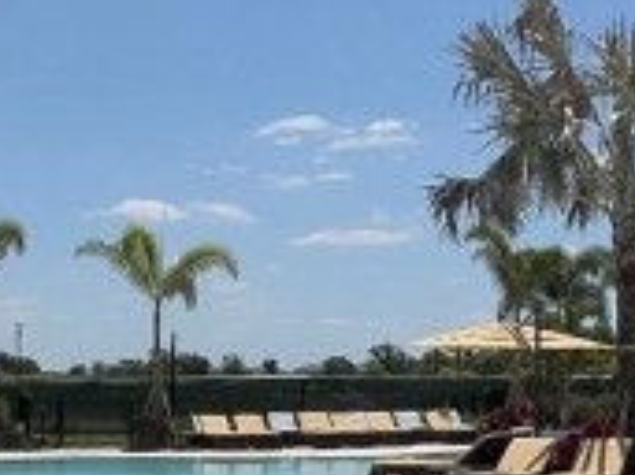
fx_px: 1540
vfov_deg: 17.5
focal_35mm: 84
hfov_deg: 23.3
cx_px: 364
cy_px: 256
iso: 50
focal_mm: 2.22
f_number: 2.2
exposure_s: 1/5800
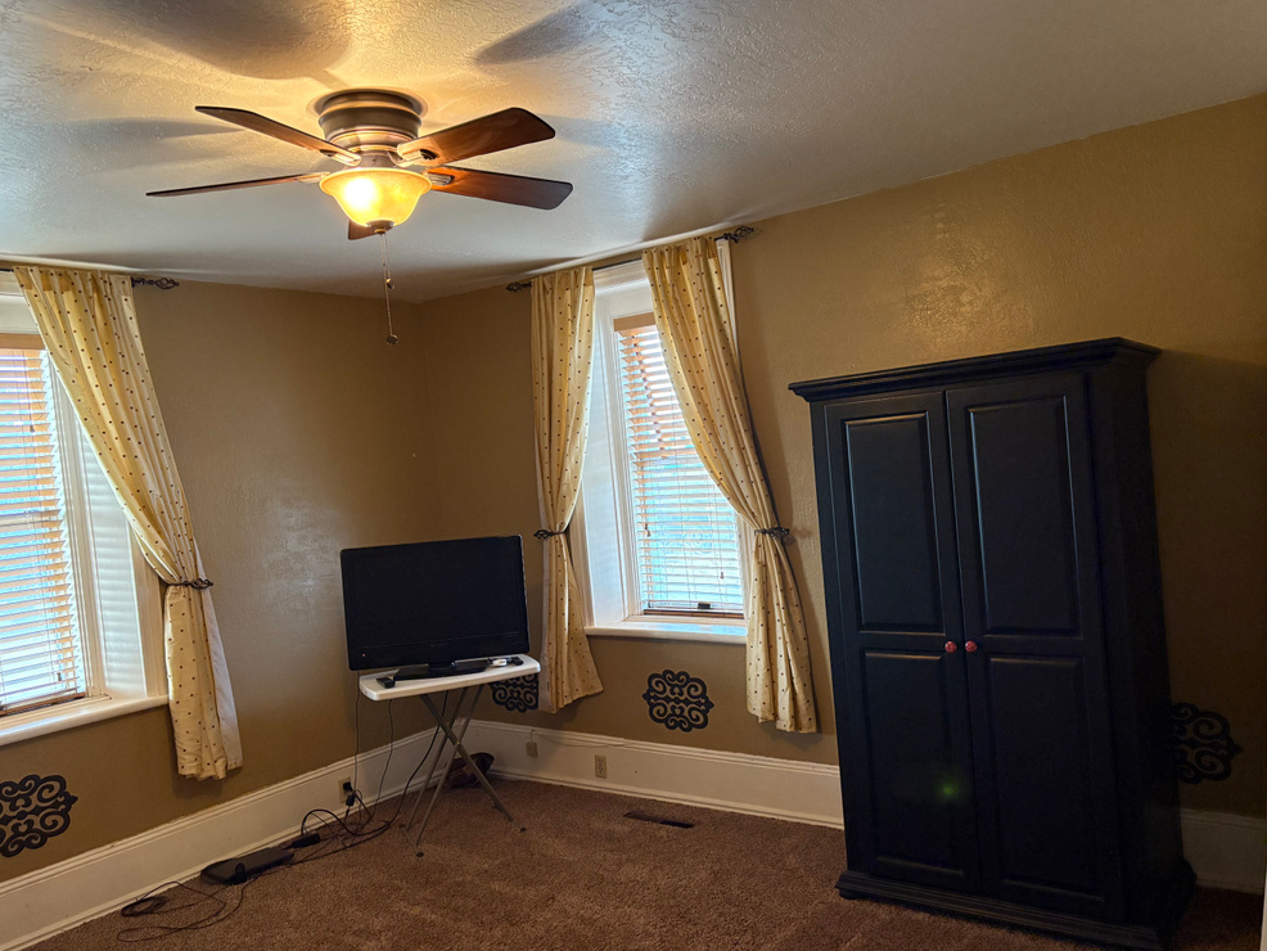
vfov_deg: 51.4
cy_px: 481
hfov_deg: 65.3
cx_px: 650
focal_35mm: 27
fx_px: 988
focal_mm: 5.96
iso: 320
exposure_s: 1/40
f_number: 1.6
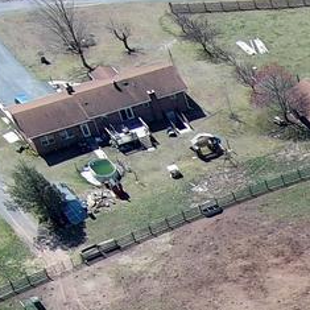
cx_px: 1228
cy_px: 734
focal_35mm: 215
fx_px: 2178
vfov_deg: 7.6
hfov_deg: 6.6
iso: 100
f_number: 2.8
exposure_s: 1/709
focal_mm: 10.57
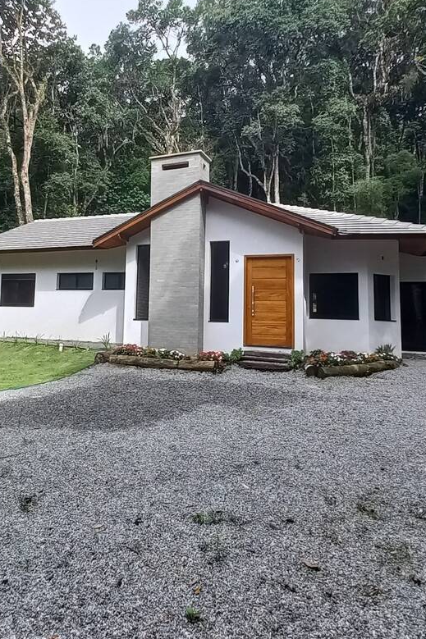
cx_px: 147
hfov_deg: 50.5
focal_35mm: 25
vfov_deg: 71.3
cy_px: 286
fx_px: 444
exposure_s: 1/462
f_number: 2.2
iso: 40
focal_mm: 1.42
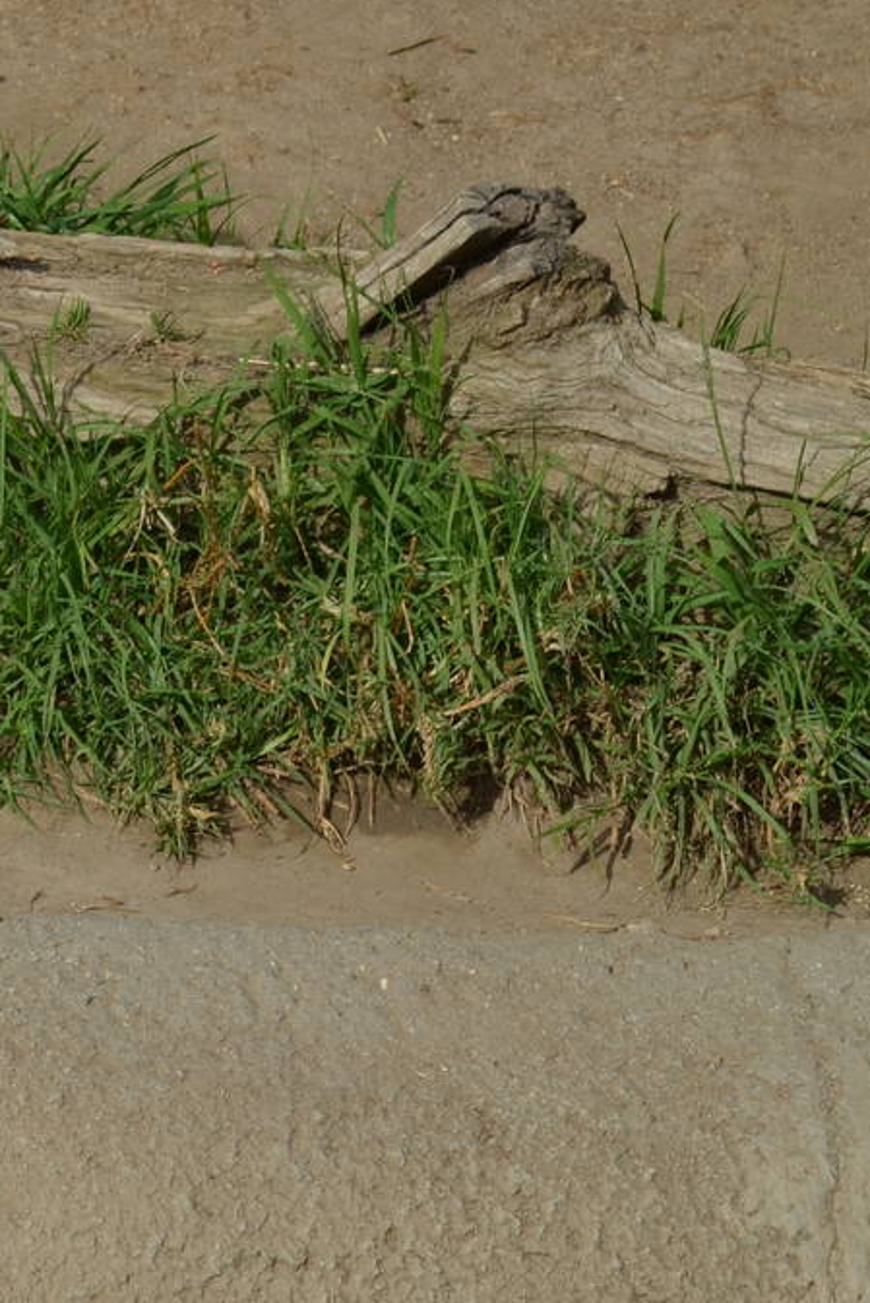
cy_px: 316
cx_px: -667
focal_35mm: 356
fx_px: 12897
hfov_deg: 3.8
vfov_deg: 5.8
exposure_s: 1/640
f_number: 6.3
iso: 200
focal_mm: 100
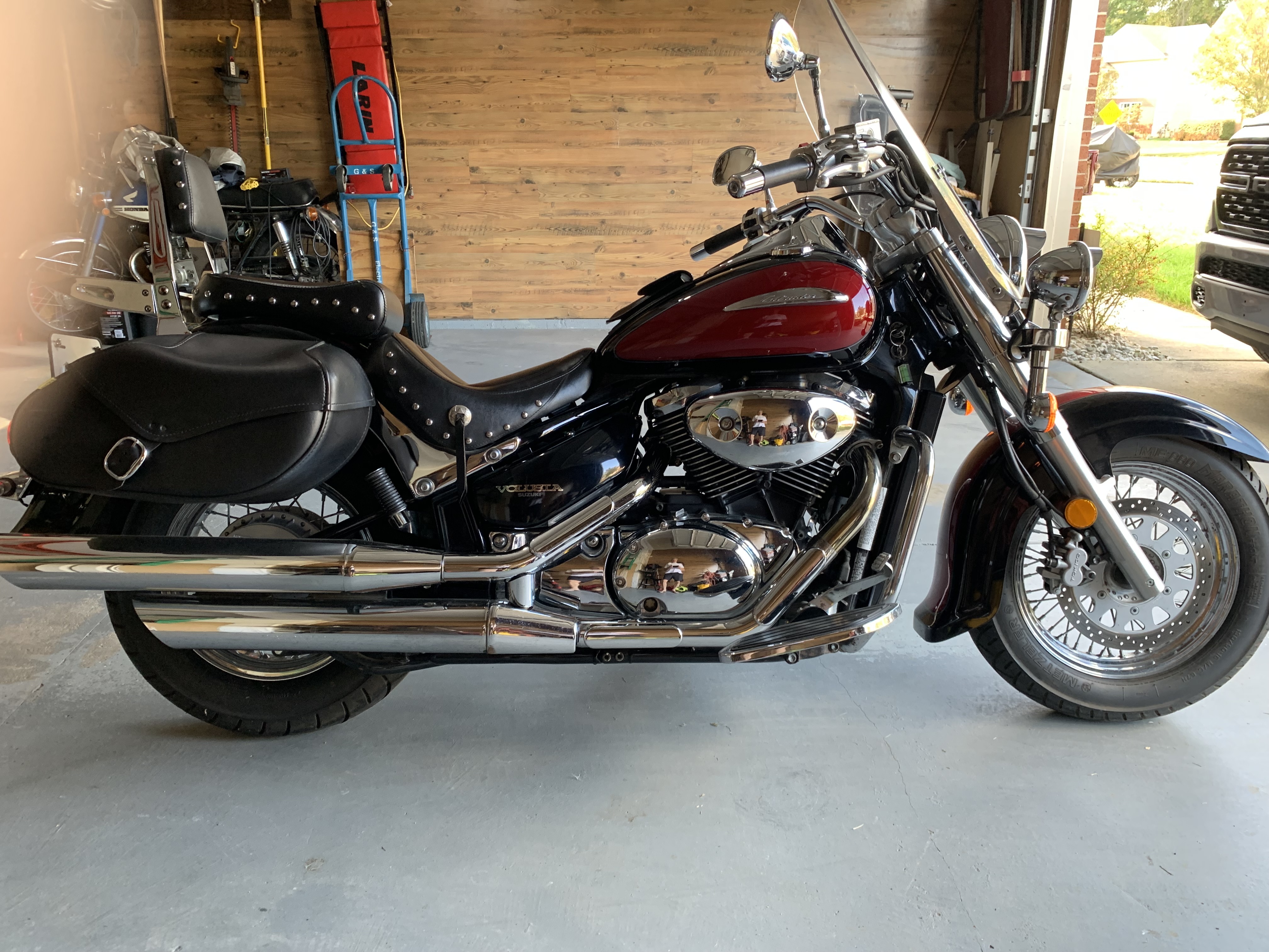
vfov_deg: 53.1
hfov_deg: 67.3
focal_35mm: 26
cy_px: 476
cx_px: 634
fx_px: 953
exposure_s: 1/60
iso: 100
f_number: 1.8
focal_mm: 4.25
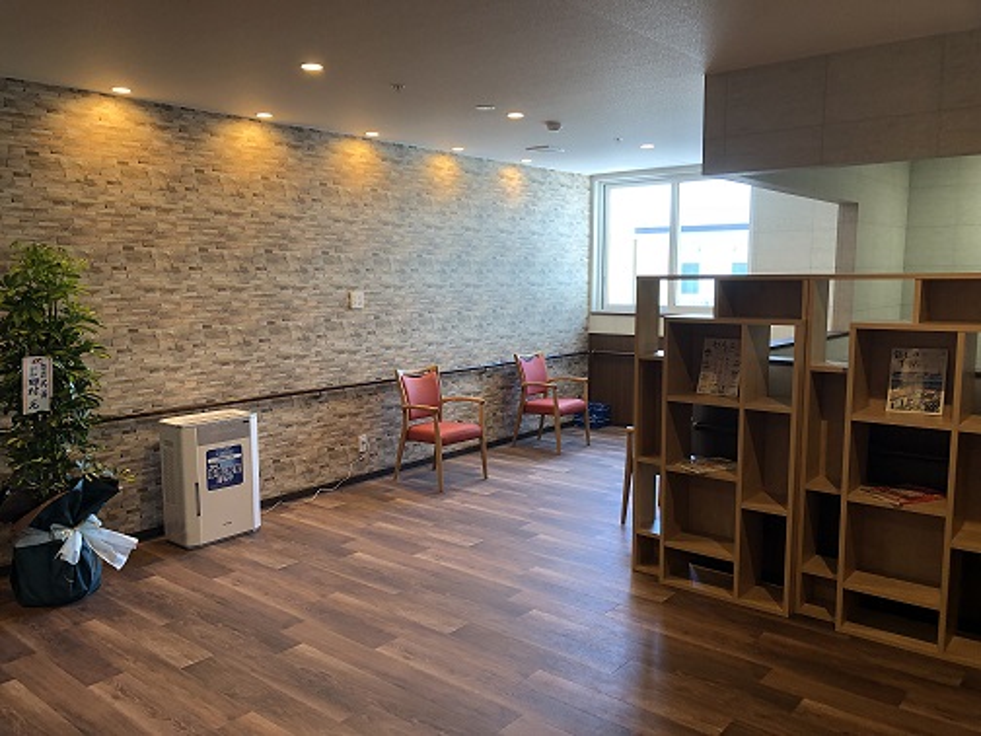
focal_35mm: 28
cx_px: 490
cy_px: 368
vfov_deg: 49.7
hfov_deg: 63.4
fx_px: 794
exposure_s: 1/100
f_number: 1.8
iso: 160
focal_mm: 3.99
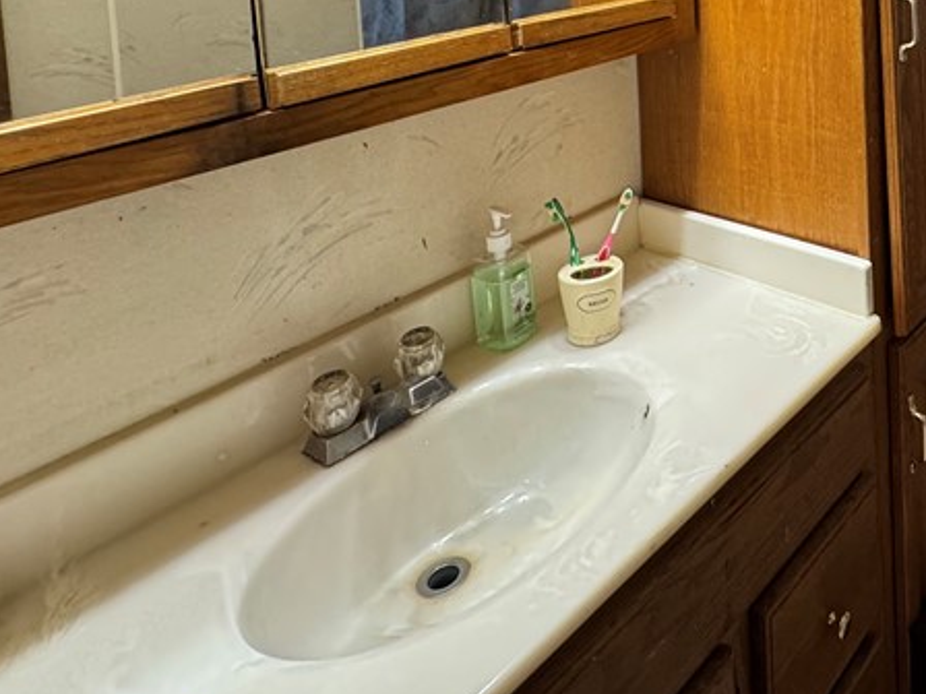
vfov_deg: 37.0
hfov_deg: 50.1
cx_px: 843
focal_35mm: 32
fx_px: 856
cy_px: -72
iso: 250
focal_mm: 2.22
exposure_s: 1/60
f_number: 2.2
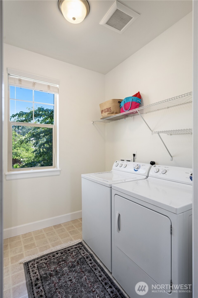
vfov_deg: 90.0
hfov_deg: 67.4
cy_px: 149
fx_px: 148
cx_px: 99
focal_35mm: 18
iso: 500
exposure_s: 1/8
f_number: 7.1
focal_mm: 18
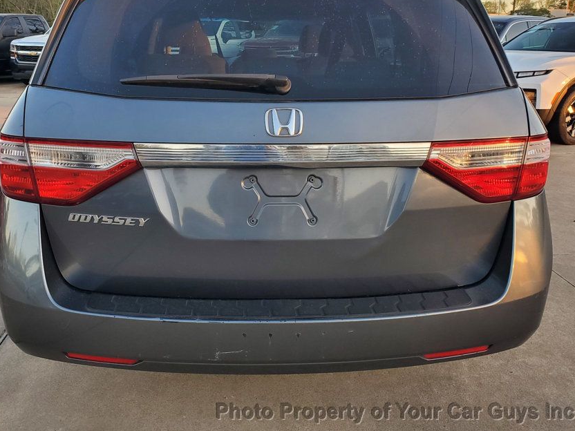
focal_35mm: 32
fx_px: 532
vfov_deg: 43.9
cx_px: 258
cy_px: 170
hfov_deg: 56.7
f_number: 2.4
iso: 80
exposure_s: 1/120
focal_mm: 4.3
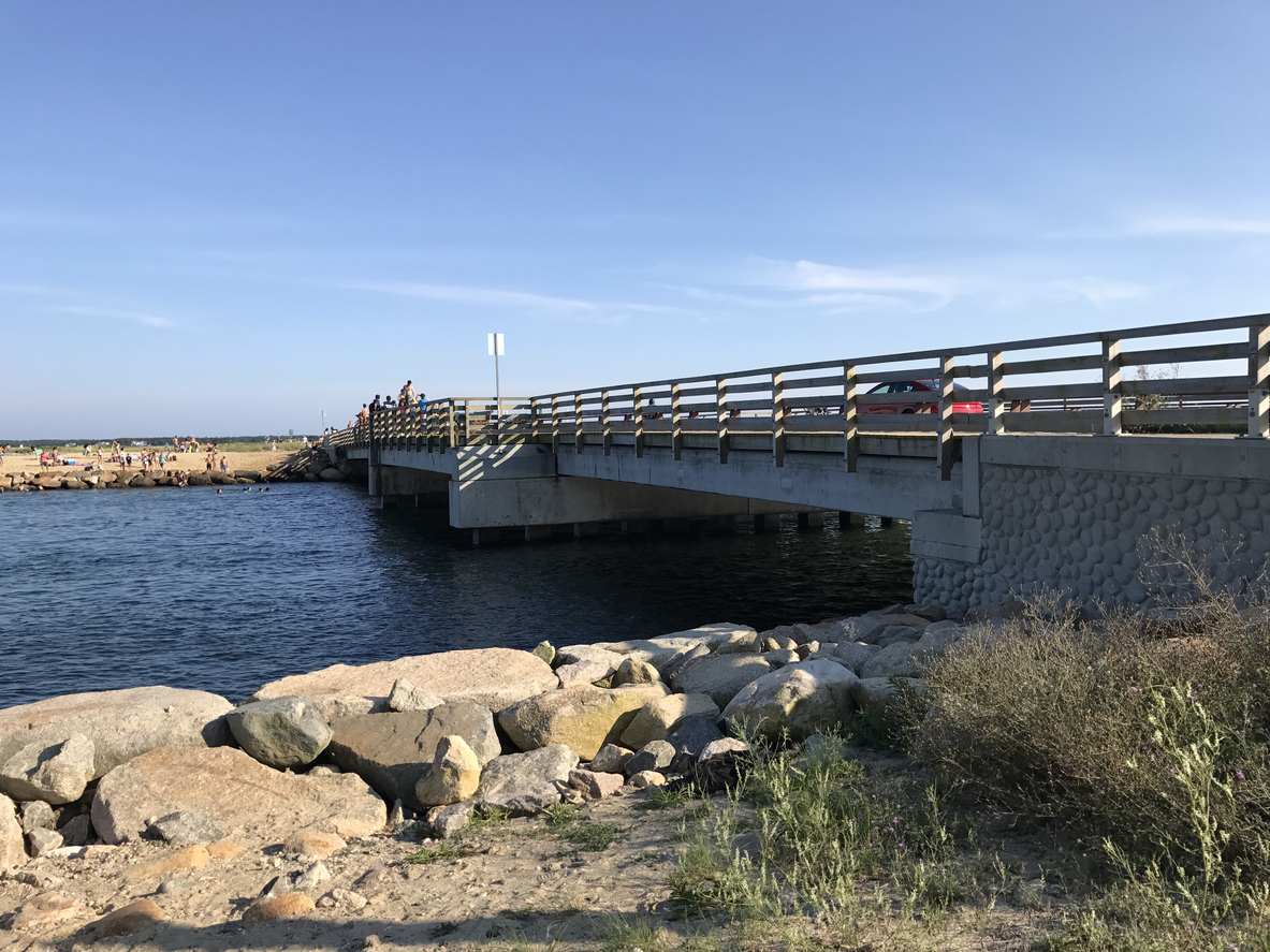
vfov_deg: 49.7
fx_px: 1027
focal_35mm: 28
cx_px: 635
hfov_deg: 63.4
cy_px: 476
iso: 20
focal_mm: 3.99
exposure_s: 1/1808
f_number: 1.8
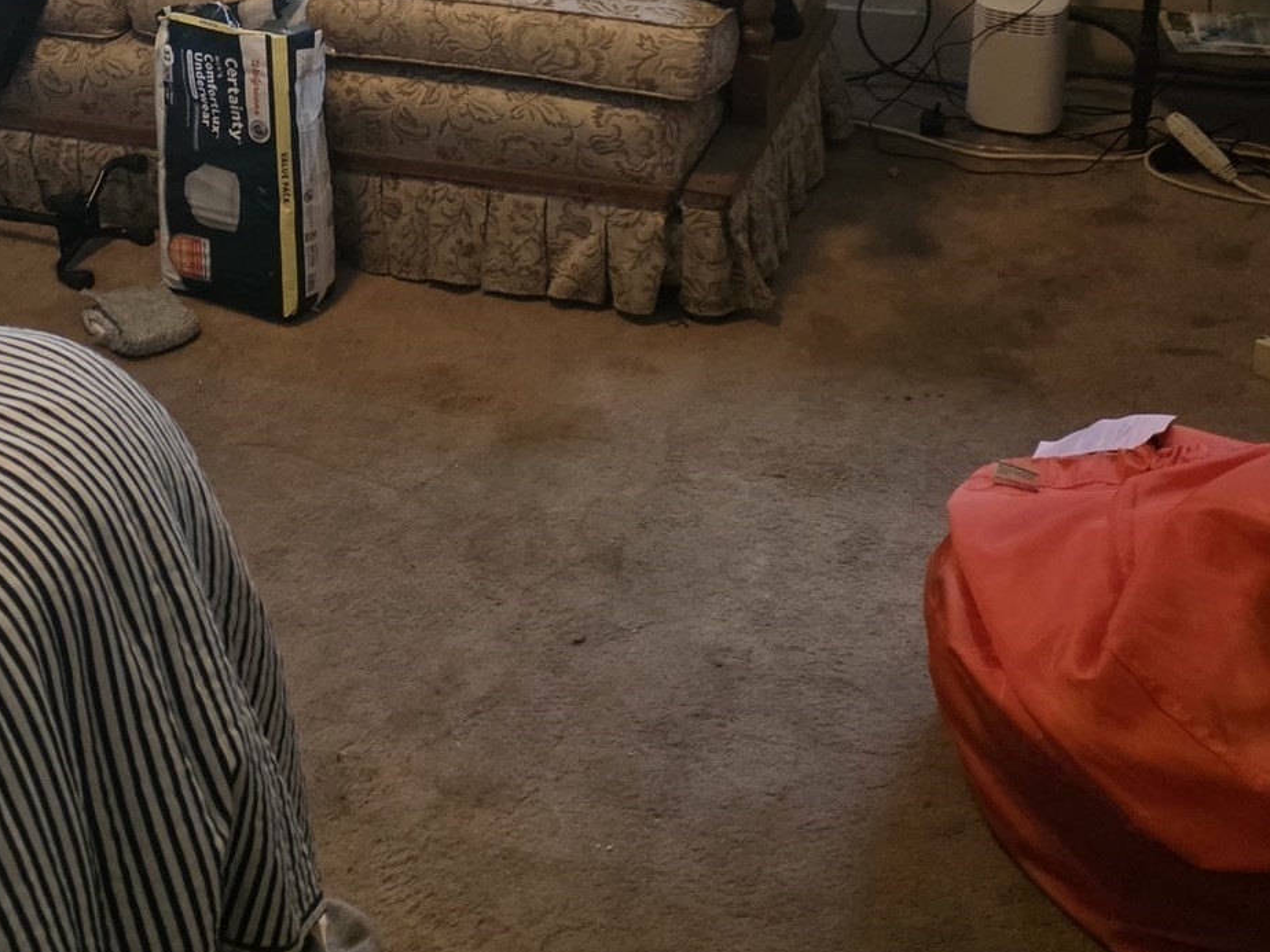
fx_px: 1871
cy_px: -38
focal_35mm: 51
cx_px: 293
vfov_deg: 26.7
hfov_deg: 36.5
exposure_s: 1/120
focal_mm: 6.3
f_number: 1.7
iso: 1000
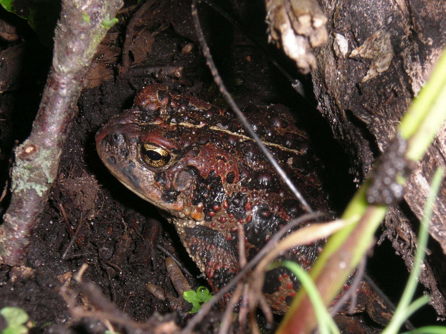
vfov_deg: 14.2
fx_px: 1339
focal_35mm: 104
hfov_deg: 18.9
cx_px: 223
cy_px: 167
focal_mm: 16
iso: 50
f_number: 9.6
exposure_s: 1/125
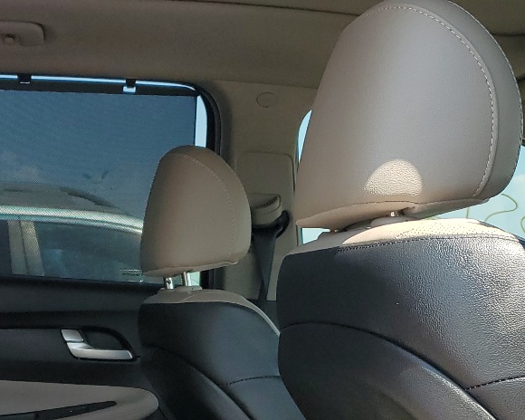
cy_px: 463
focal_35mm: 70
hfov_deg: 26.2
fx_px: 1088
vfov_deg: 20.8
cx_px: 47
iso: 50
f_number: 1.5
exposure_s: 1/833
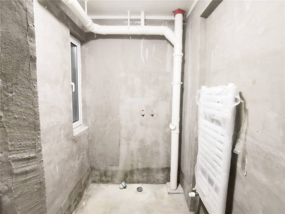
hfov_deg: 91.0
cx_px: 142
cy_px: 107
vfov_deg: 74.7
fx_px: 140
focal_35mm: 17
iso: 800
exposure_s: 1/16.7
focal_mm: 2.26
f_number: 2.2
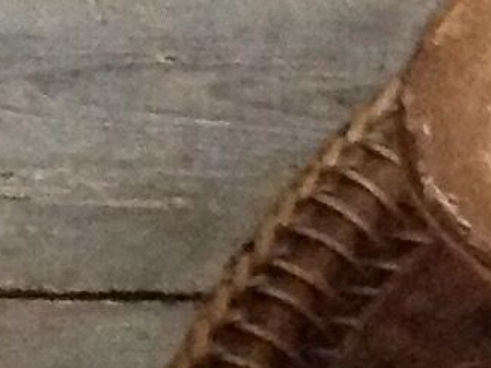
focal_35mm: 278
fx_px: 3940
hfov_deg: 6.3
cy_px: 541
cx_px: 1688
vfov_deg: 5.3
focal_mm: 4.28
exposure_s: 1/15
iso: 640
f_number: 2.4
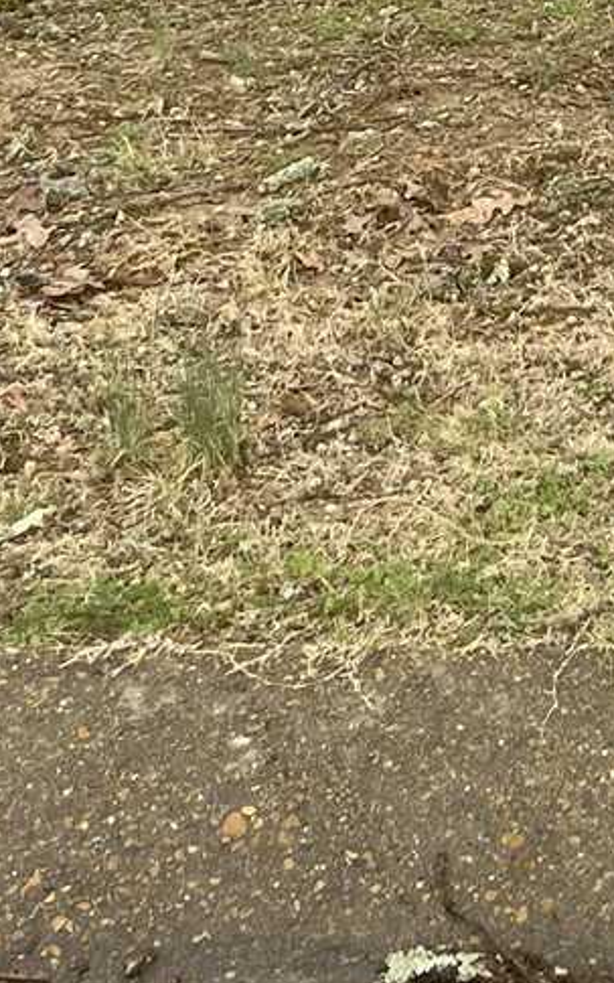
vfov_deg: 15.1
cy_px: -363
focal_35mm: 131
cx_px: 705
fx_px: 3508
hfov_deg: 9.9
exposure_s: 1/846
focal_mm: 5.7
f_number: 1.5
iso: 50
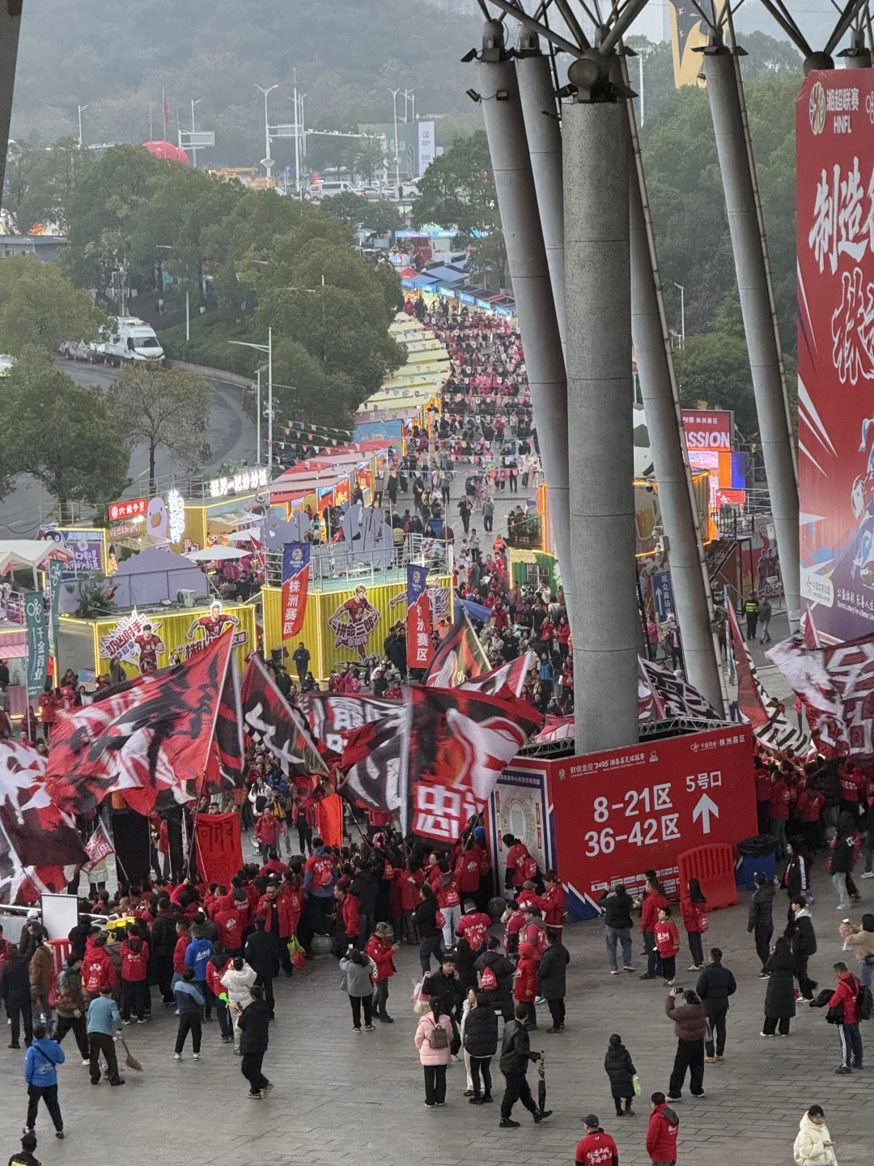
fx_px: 4040
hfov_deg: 12.3
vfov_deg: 16.4
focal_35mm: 120
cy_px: 583
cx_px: 437
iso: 320
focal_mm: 15.66
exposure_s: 1/60
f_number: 2.8
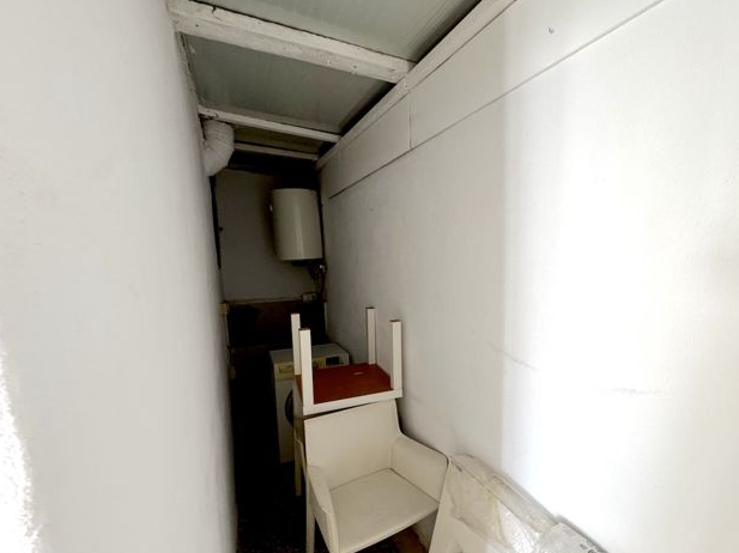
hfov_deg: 94.0
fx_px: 341
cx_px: 417
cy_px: 303
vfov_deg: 77.8
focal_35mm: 16
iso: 200
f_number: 2.2
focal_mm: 2.22
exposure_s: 1/50
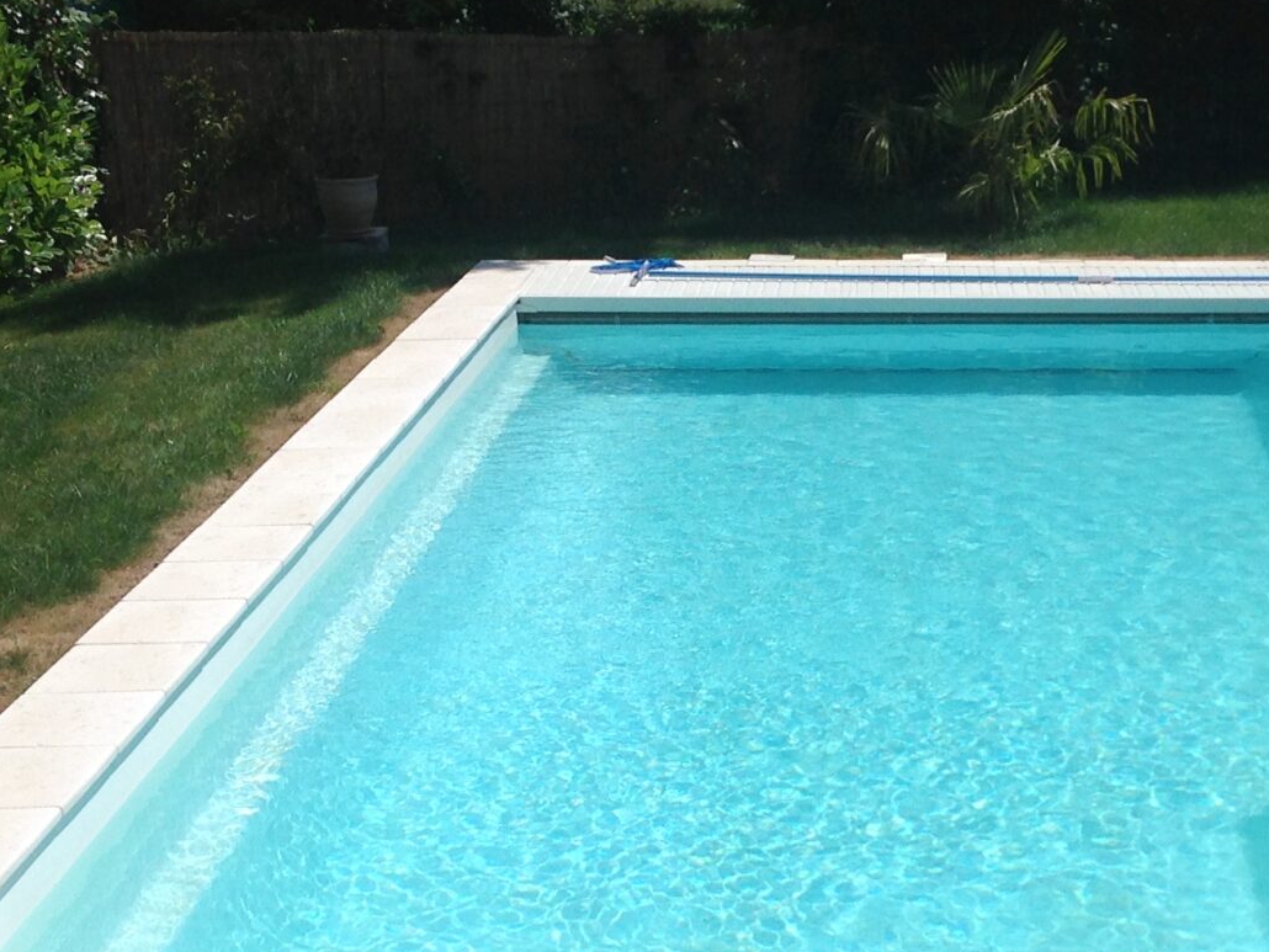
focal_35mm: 82
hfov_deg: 23.7
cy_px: 732
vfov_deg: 17.9
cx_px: 880
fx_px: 3007
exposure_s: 1/3623
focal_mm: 4.13
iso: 50
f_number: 2.4
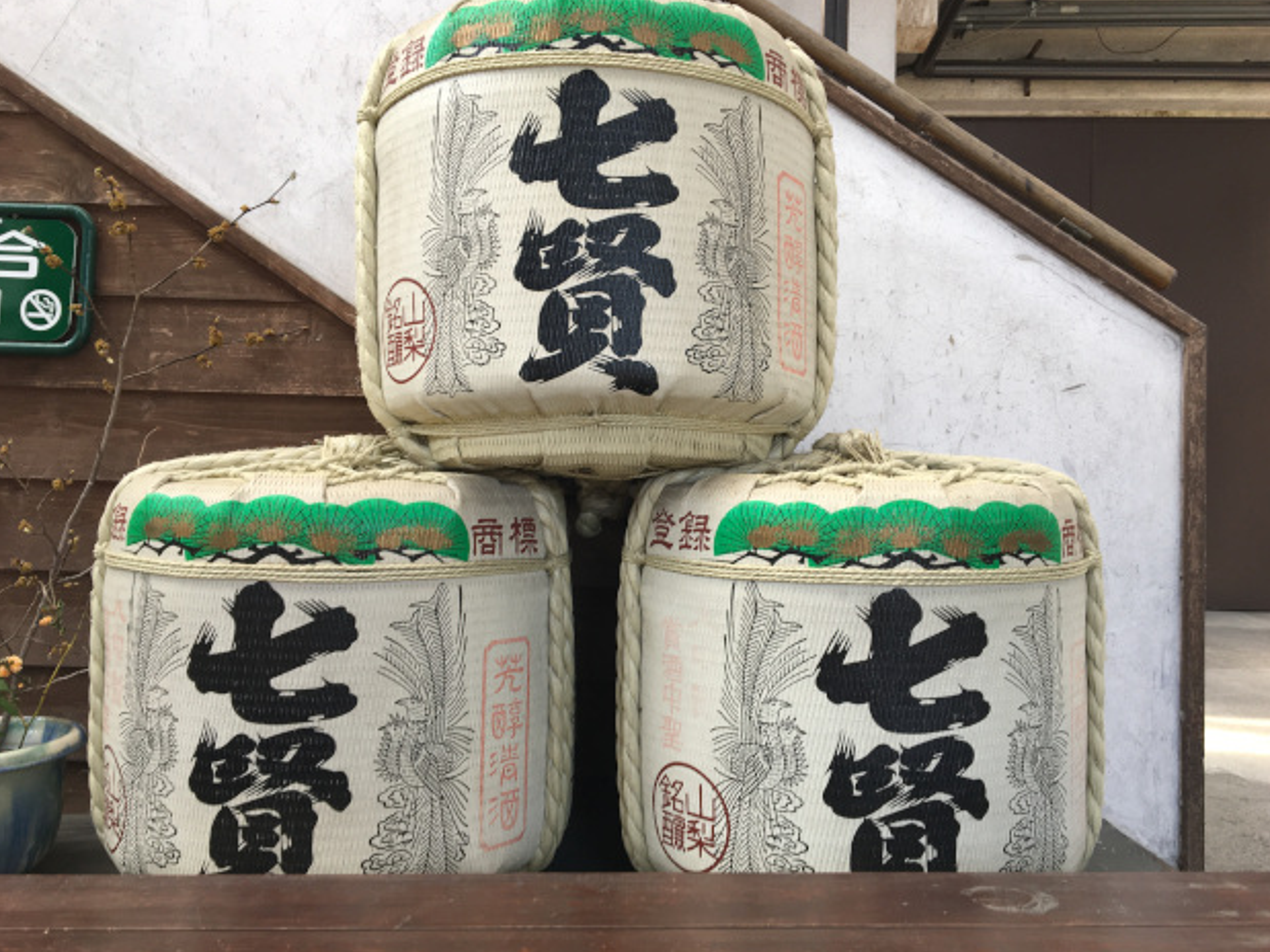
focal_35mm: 30
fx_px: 1100
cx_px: 648
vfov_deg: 46.8
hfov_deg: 60.0
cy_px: 480
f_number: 2.2
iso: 32
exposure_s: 1/60
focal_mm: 4.15
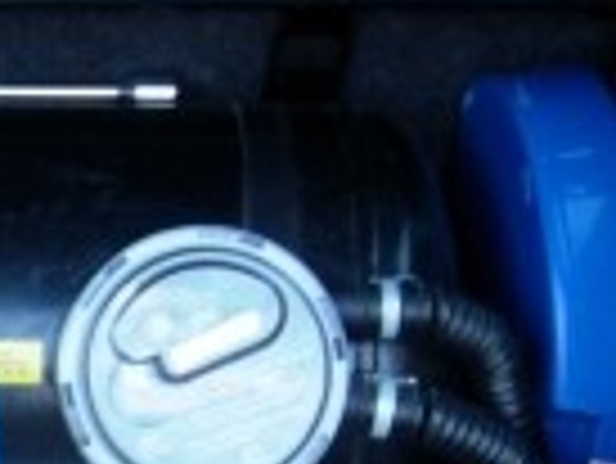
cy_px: 698
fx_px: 3153
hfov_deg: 10.7
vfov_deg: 8.2
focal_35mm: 177
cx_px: -387
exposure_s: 1/10.6
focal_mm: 7.8
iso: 64
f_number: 2.8
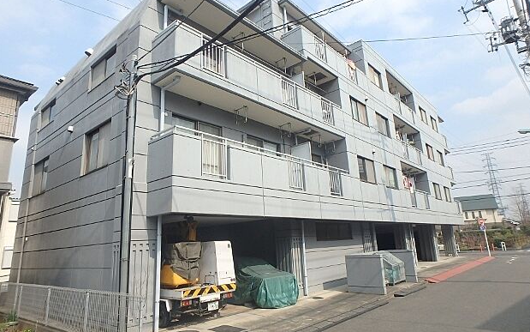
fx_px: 332
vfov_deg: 53.0
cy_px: 154
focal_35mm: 23
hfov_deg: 77.1
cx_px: 269
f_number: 3.5
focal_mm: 3.7
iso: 125
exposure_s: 1/800
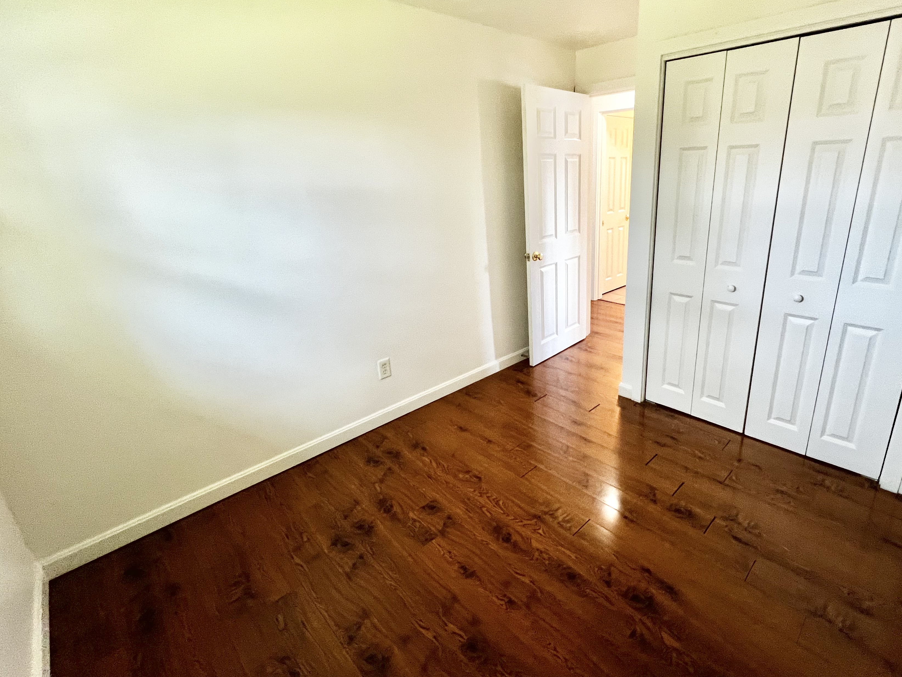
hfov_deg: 93.7
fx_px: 417
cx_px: 523
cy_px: 317
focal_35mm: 16
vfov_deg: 78.0
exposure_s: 1/60
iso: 250
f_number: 1.8
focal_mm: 1.57
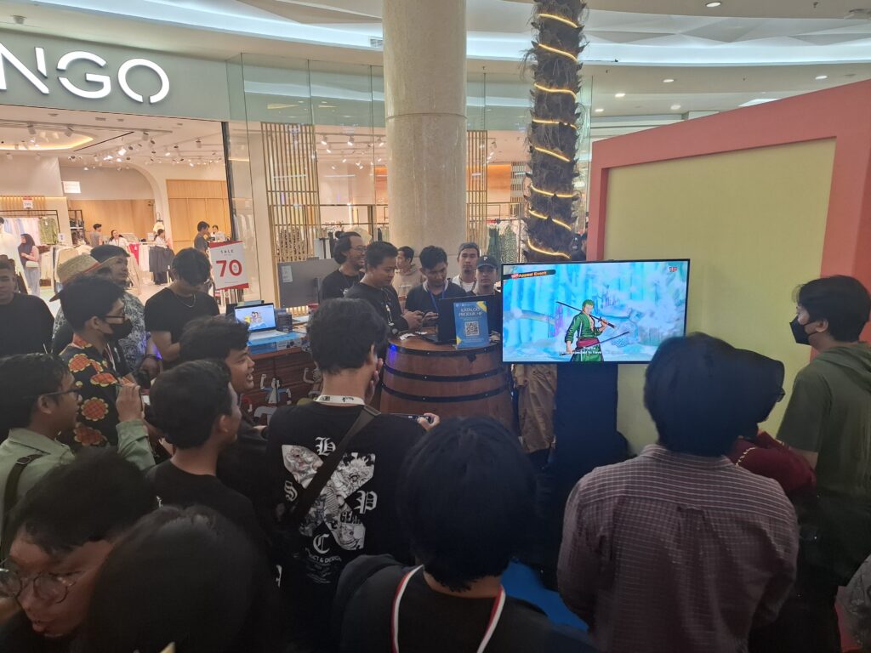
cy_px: 326
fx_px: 579
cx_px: 436
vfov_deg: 58.9
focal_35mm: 23
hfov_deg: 73.9
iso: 200
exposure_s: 1/50
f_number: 1.8
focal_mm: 5.54
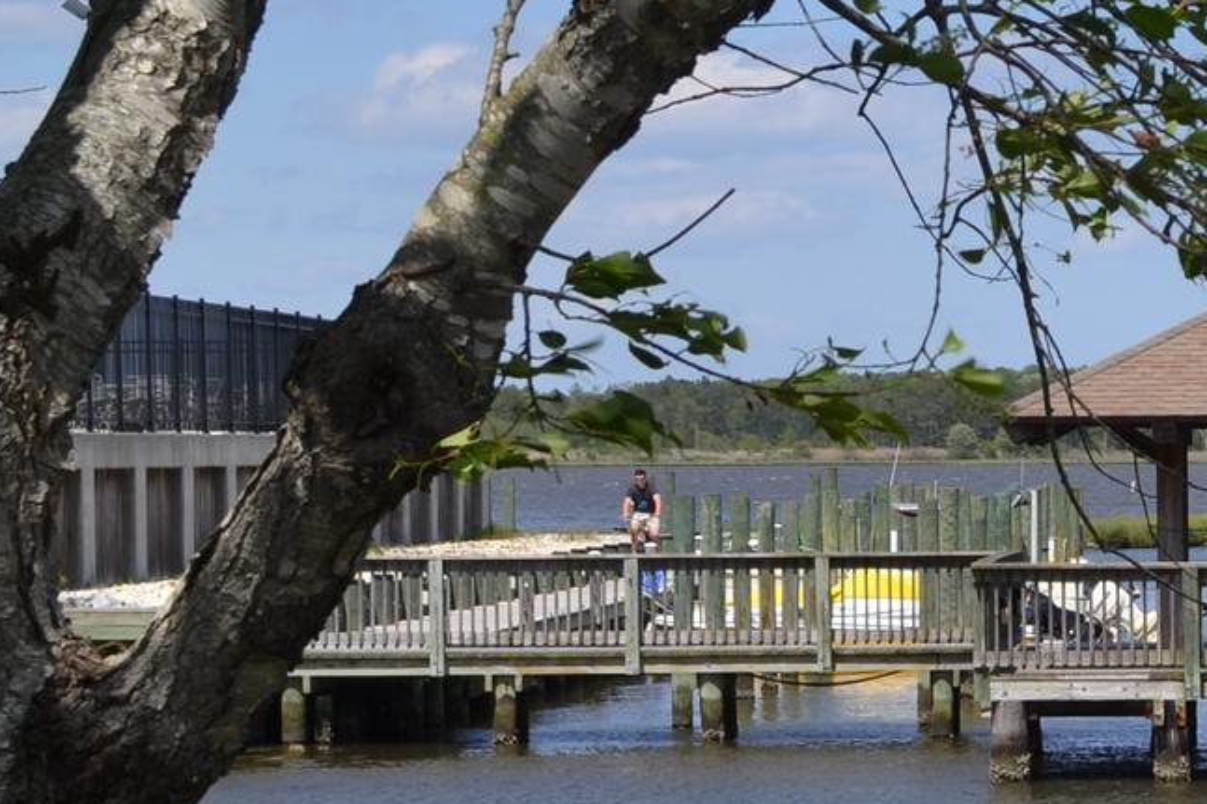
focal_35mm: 152
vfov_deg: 9.0
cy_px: 721
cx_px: 1839
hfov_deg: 12.8
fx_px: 5095
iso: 100
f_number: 8
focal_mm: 32
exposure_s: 1/250
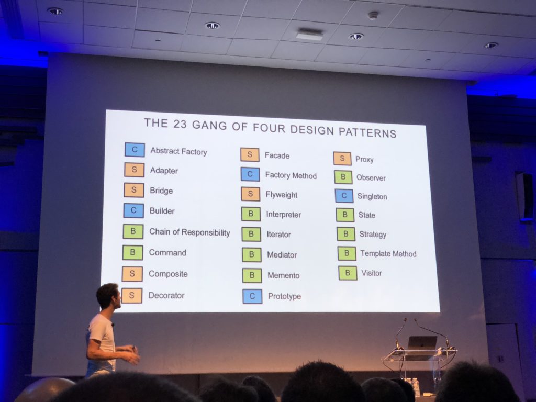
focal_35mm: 52
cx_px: 268
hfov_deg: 36.8
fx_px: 805
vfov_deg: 28.0
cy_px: 201
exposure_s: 1/48
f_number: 2.4
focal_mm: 6
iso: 64
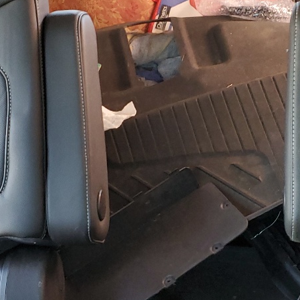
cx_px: 197
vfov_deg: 21.4
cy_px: 161
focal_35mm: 81
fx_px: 794
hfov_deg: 21.3
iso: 128
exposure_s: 1/60.2
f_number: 1.5
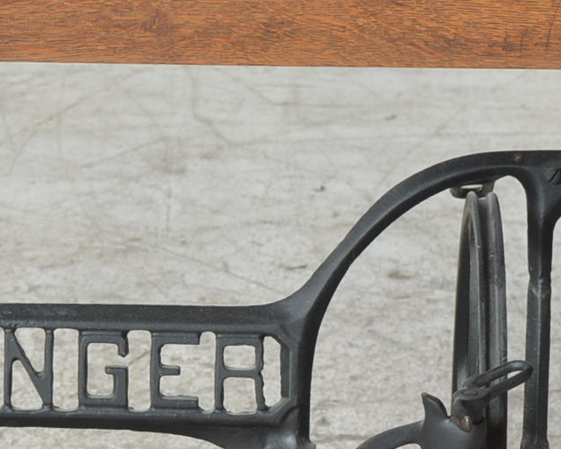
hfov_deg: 7.3
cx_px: 114
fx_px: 4384
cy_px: 516
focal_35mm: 264
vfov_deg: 5.8
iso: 100
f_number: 9
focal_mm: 40
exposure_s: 1/125
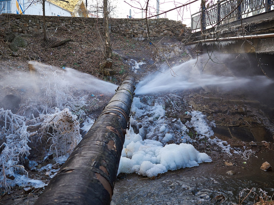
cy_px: 103
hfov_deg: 48.9
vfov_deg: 37.7
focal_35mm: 38
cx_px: 148
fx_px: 301
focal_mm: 35
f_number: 2.8
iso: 125
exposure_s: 1/100
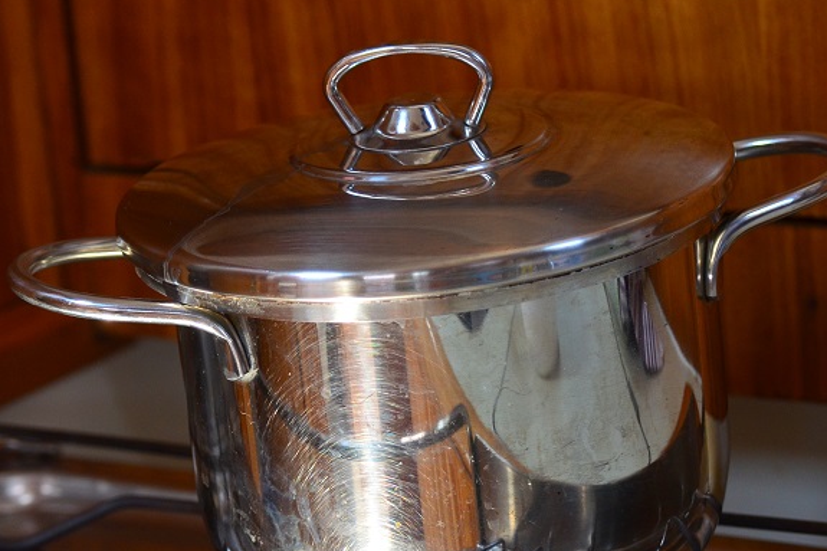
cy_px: 350
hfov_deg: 11.3
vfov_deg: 7.5
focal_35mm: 182
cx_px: 454
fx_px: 4179
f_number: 4.5
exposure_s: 1/250
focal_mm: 70
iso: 400
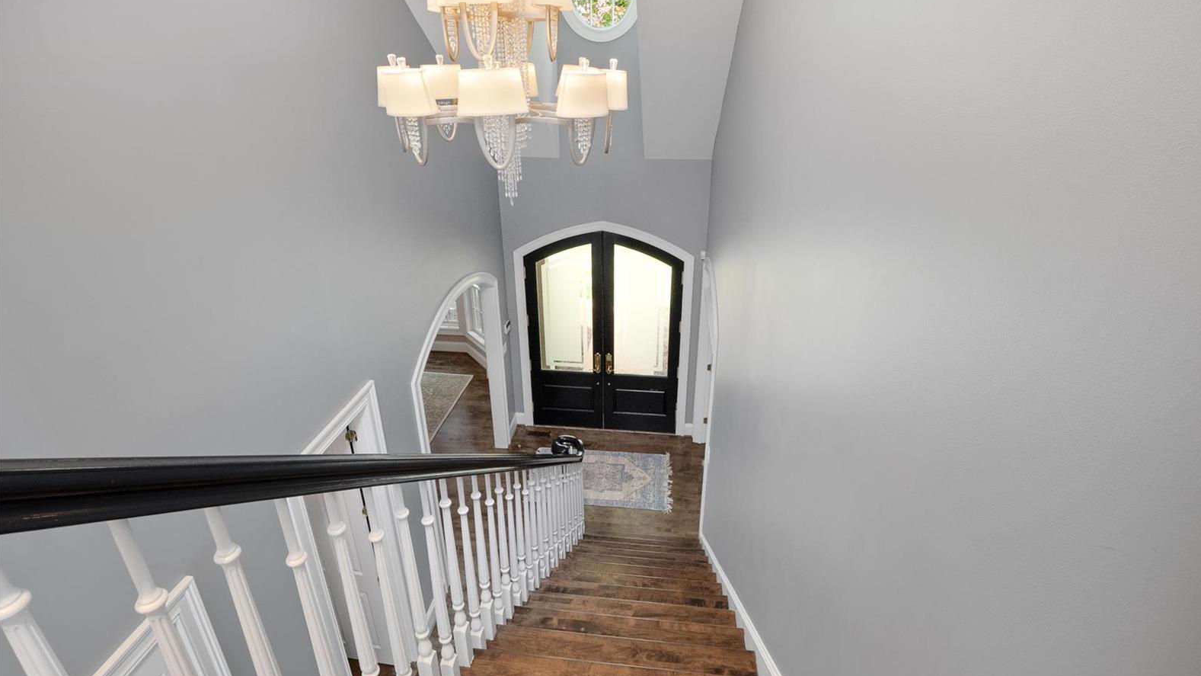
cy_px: 312
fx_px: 541
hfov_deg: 95.9
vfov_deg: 63.8
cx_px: 606
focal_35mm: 17
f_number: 8
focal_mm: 8
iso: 400
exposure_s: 1/1.67
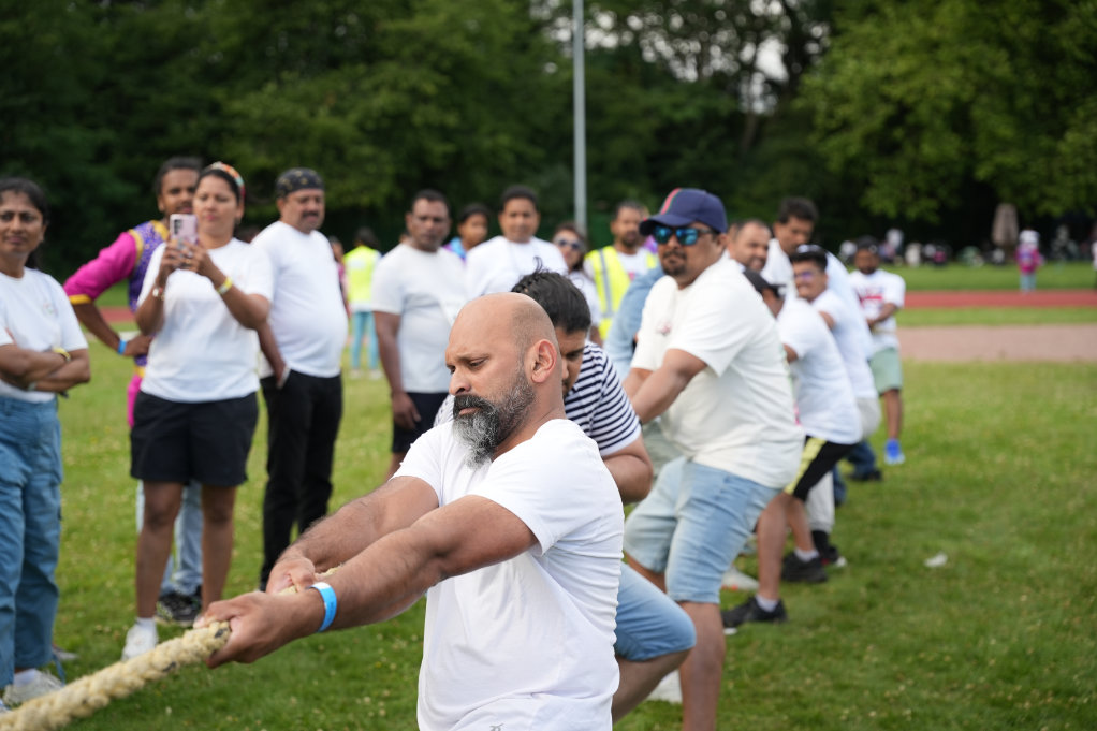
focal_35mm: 52
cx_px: 548
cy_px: 366
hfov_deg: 37.9
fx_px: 1599
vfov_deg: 25.7
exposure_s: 1/1000
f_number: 2.8
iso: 250
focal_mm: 52.5
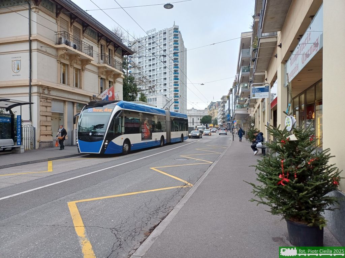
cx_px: 172
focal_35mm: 25
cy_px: 129
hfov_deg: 69.4
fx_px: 249
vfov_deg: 54.9
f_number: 1.8
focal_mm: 4.65
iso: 50
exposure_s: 1/50
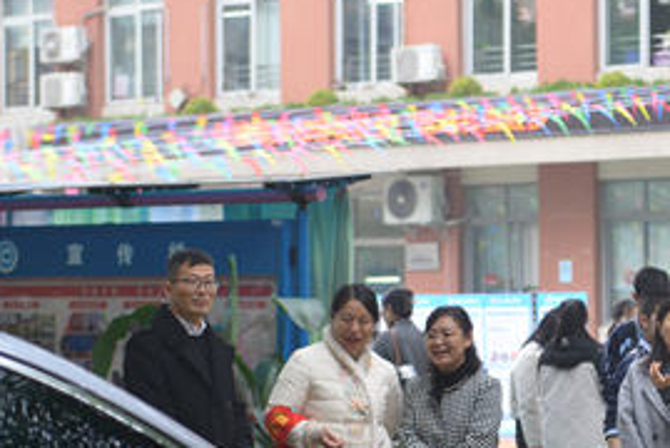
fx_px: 2739
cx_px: 501
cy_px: 341
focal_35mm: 147
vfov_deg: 9.3
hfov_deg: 13.9
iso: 500
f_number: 2.8
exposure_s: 1/200
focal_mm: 66
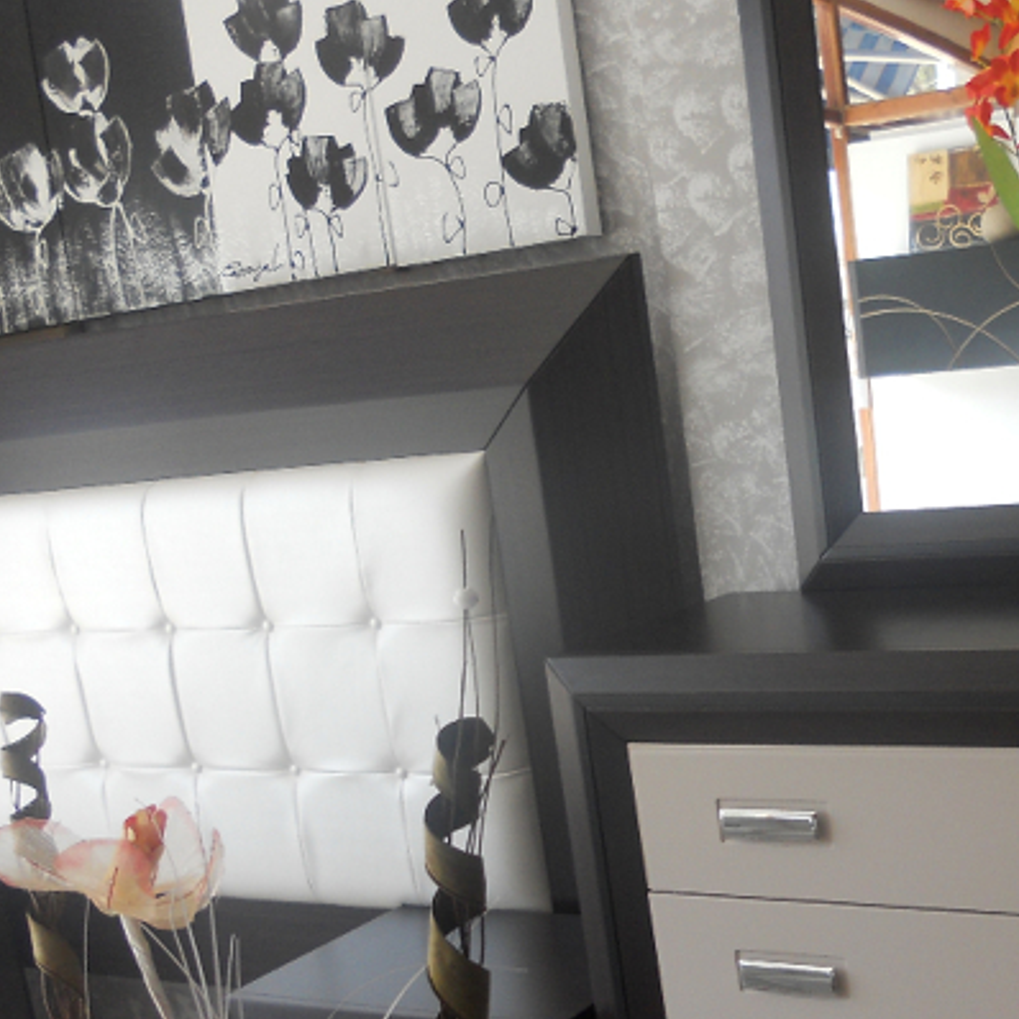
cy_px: 693
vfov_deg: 31.3
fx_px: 1798
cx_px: 801
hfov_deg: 30.9
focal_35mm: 54
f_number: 3.2
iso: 80
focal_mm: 4.9
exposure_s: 1/80
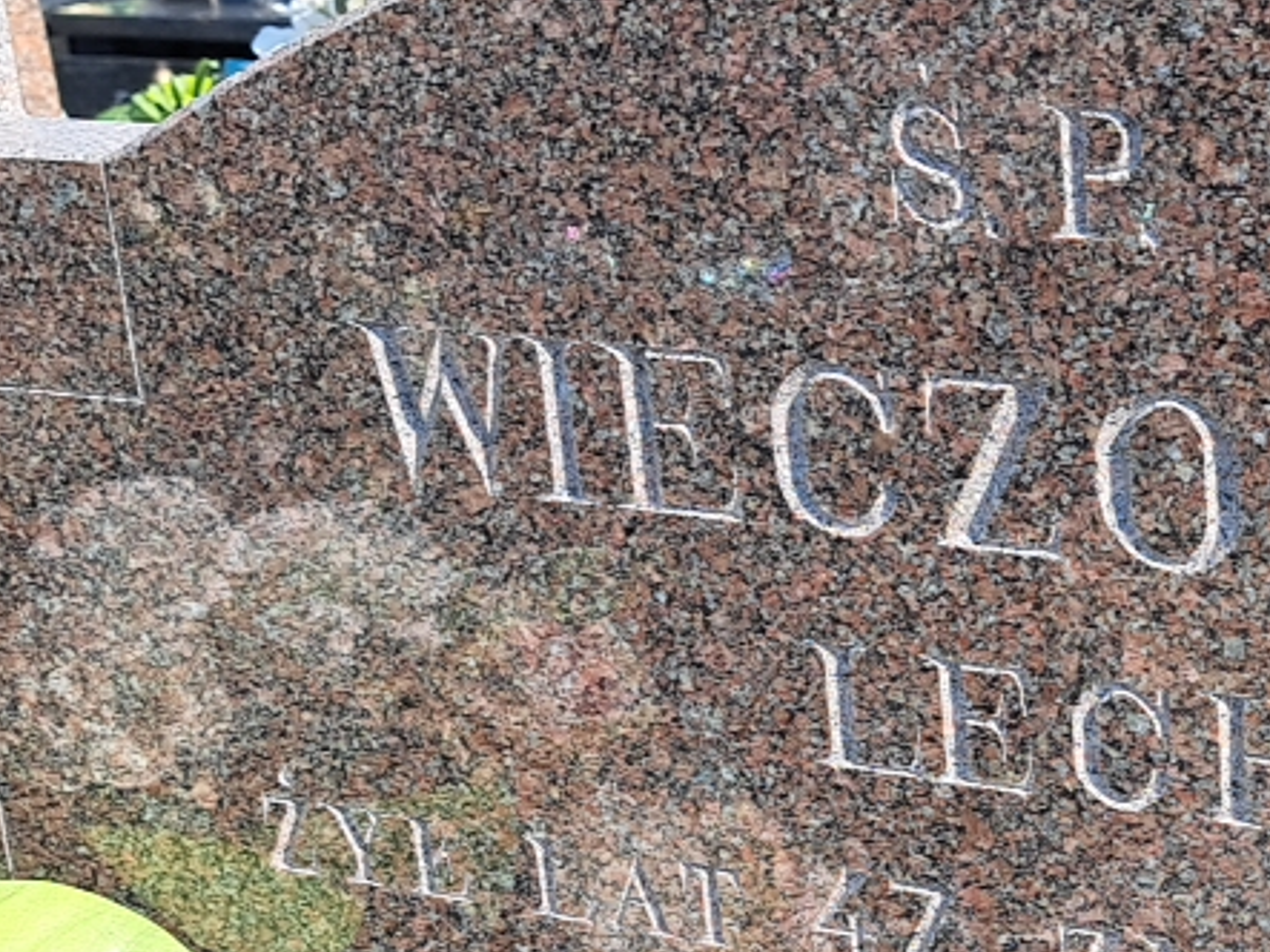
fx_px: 1907
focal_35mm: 52
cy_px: 903
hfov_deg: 33.8
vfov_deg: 26.8
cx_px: 1250
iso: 50
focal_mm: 5.23
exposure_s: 1/585
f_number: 1.8
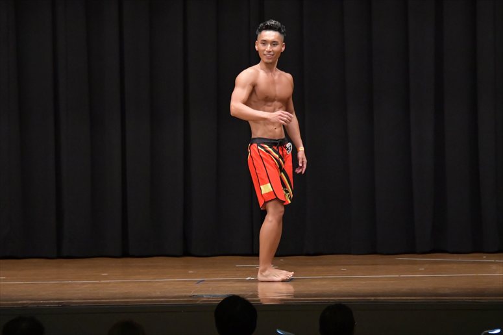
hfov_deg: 9.5
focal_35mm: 217
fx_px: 3031
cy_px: 168
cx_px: 252
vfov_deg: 6.3
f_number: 5.6
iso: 6400
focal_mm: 145
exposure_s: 1/400
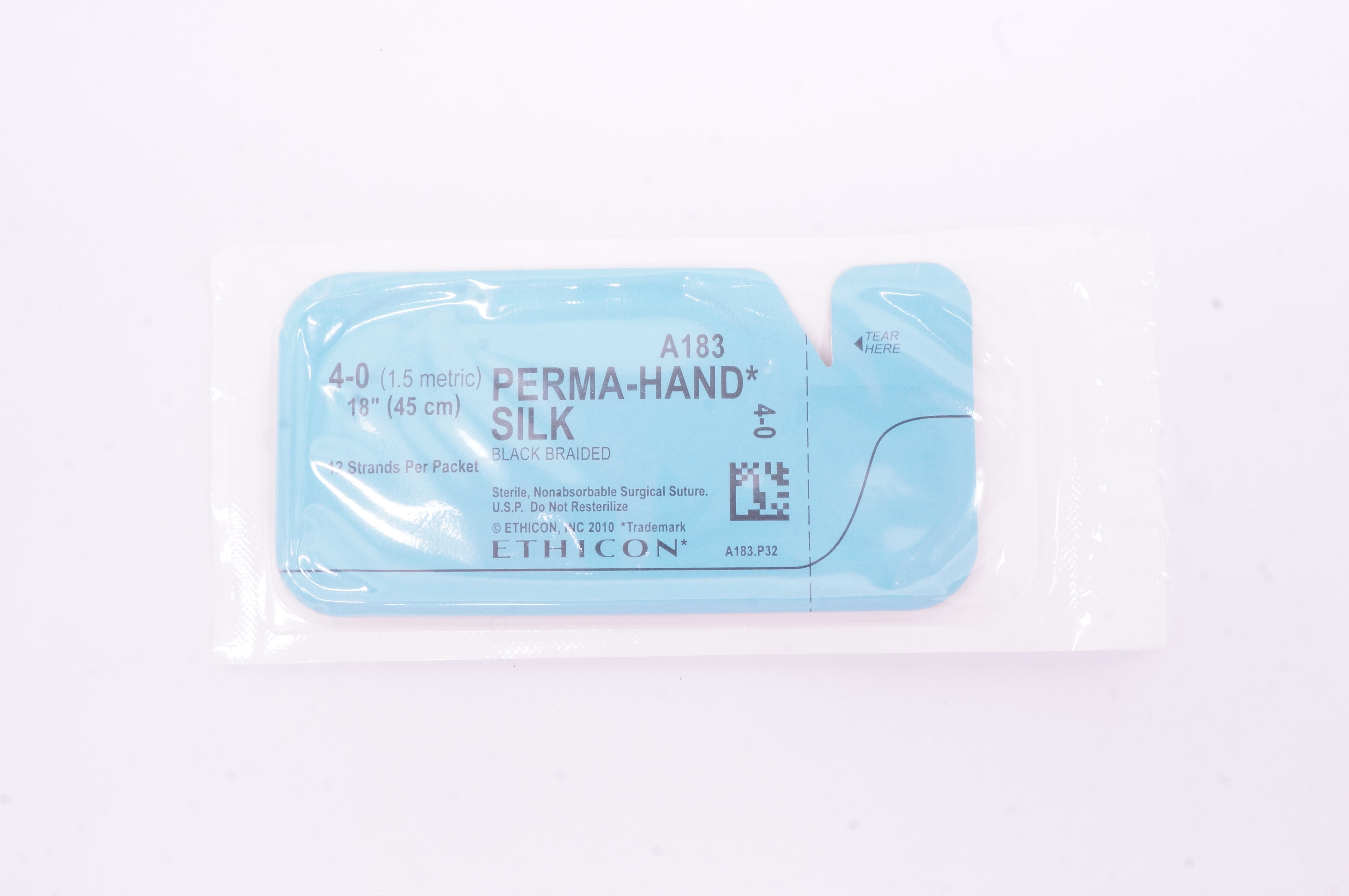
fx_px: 1572
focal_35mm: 42
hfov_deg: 46.4
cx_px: 674
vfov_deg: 31.8
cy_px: 448
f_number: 18
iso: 800
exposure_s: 1/10
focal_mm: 28
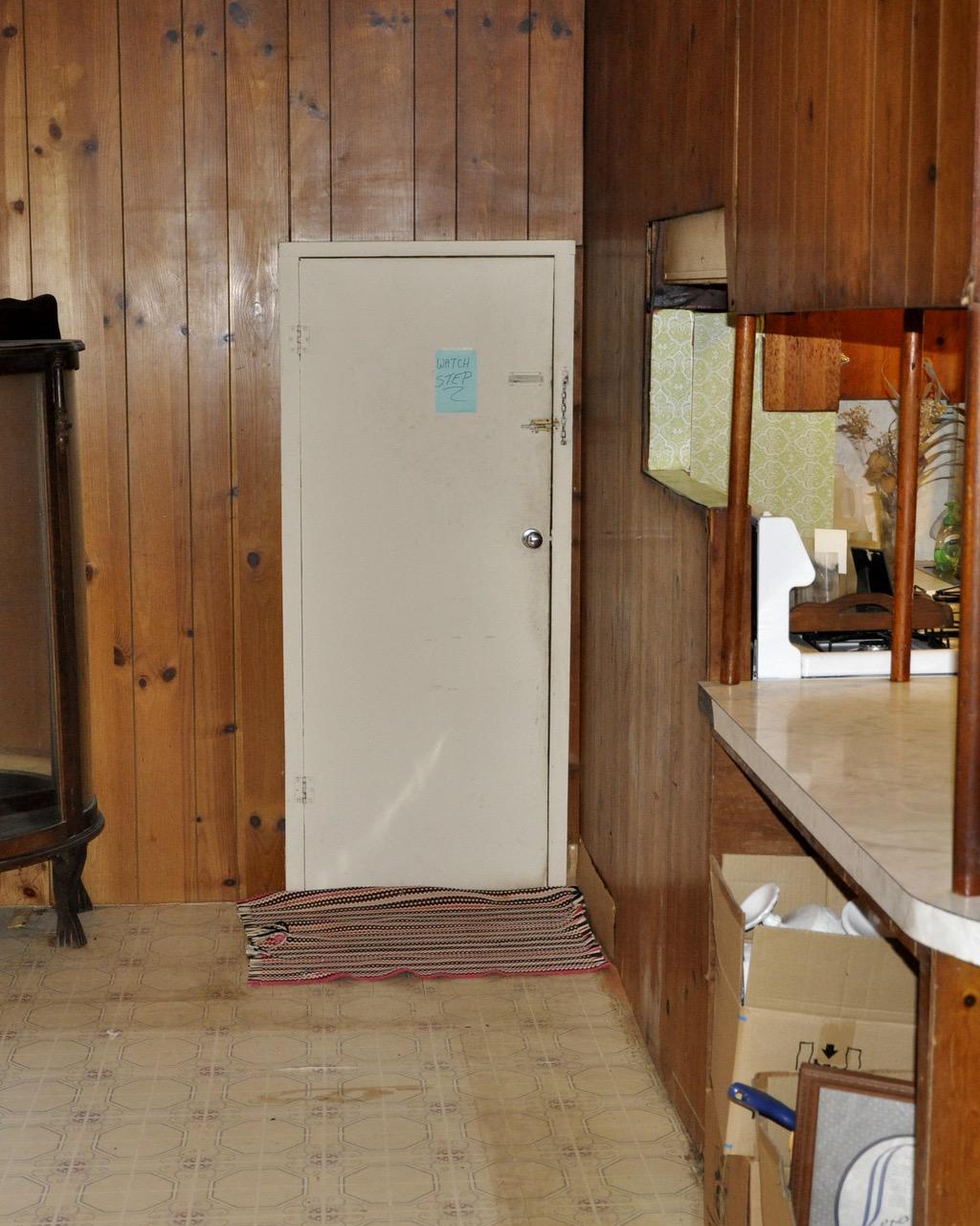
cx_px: 352
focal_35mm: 54
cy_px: 618
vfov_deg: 34.7
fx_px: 1958
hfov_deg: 28.0
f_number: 3.8
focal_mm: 24
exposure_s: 1/60
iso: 800
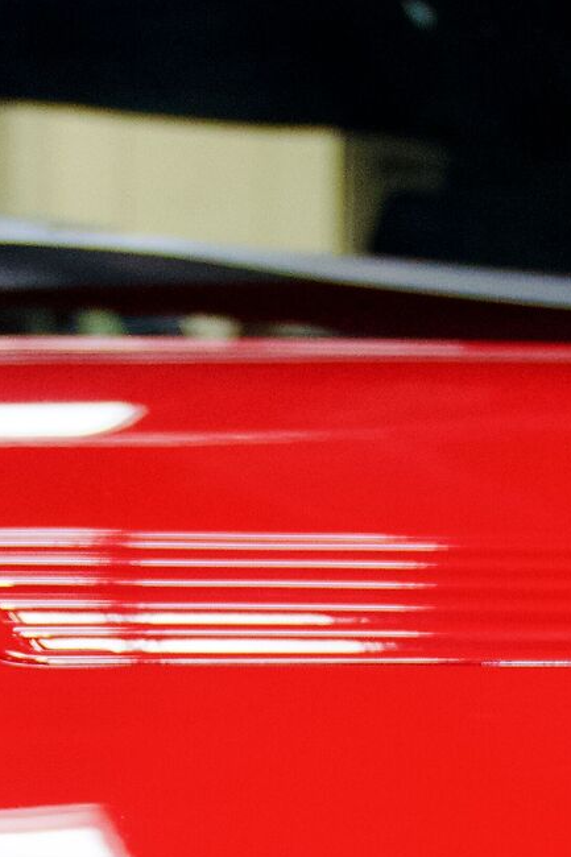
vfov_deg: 13.3
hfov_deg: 9.4
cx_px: 607
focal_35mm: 144
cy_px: 1349
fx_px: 3428
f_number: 4.5
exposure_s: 1/160
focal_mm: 26
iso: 1600
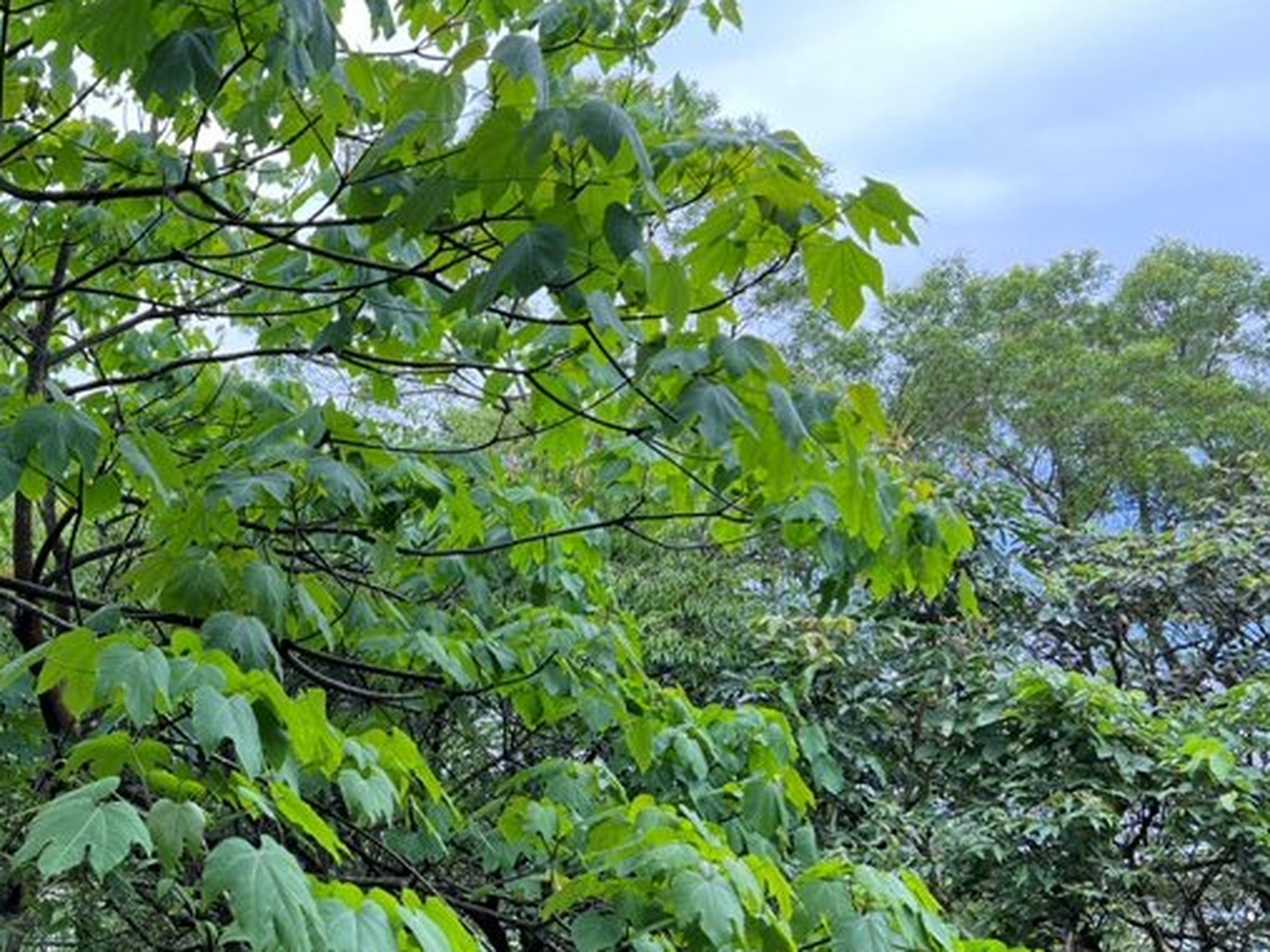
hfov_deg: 43.9
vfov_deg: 34.9
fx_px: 1504
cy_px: 599
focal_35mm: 41
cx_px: 283
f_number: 1.5
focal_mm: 5.7
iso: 64
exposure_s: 1/148
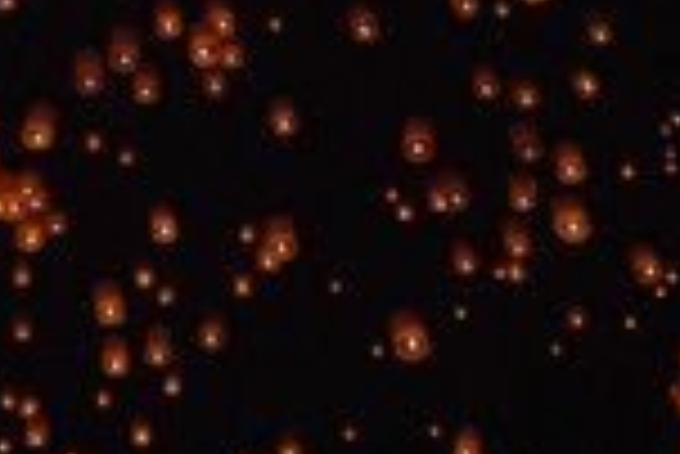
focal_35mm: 116
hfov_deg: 17.3
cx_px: 27
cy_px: 229
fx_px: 2193
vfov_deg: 11.8
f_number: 3.5
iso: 1600
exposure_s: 1/125
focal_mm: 18
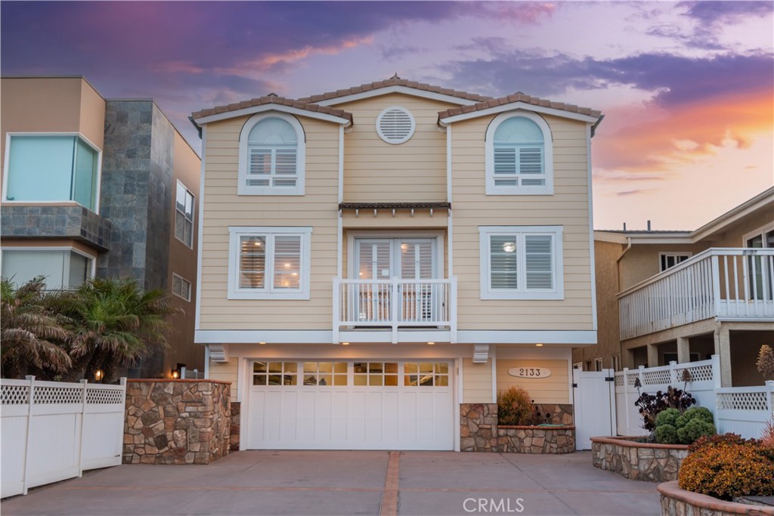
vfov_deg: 37.9
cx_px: 387
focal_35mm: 35
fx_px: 753
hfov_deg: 54.4
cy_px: 258
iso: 100
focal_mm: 35
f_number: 8
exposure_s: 1/8
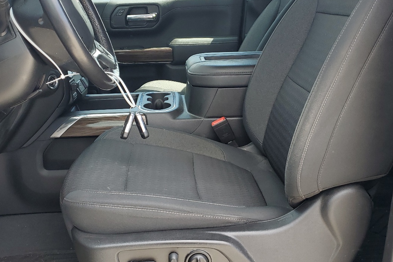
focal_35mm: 41
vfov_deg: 32.6
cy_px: 116
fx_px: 448
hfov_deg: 47.4
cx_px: 181
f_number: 1.5
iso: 50
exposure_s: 1/400
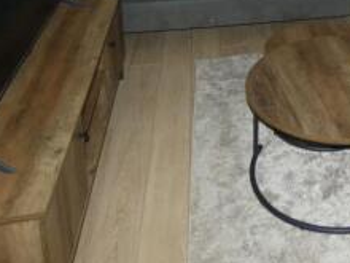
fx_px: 536
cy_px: -71
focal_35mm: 53
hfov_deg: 32.2
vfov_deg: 24.4
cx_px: 378
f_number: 2.8
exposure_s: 1/60
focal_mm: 3.6
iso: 160
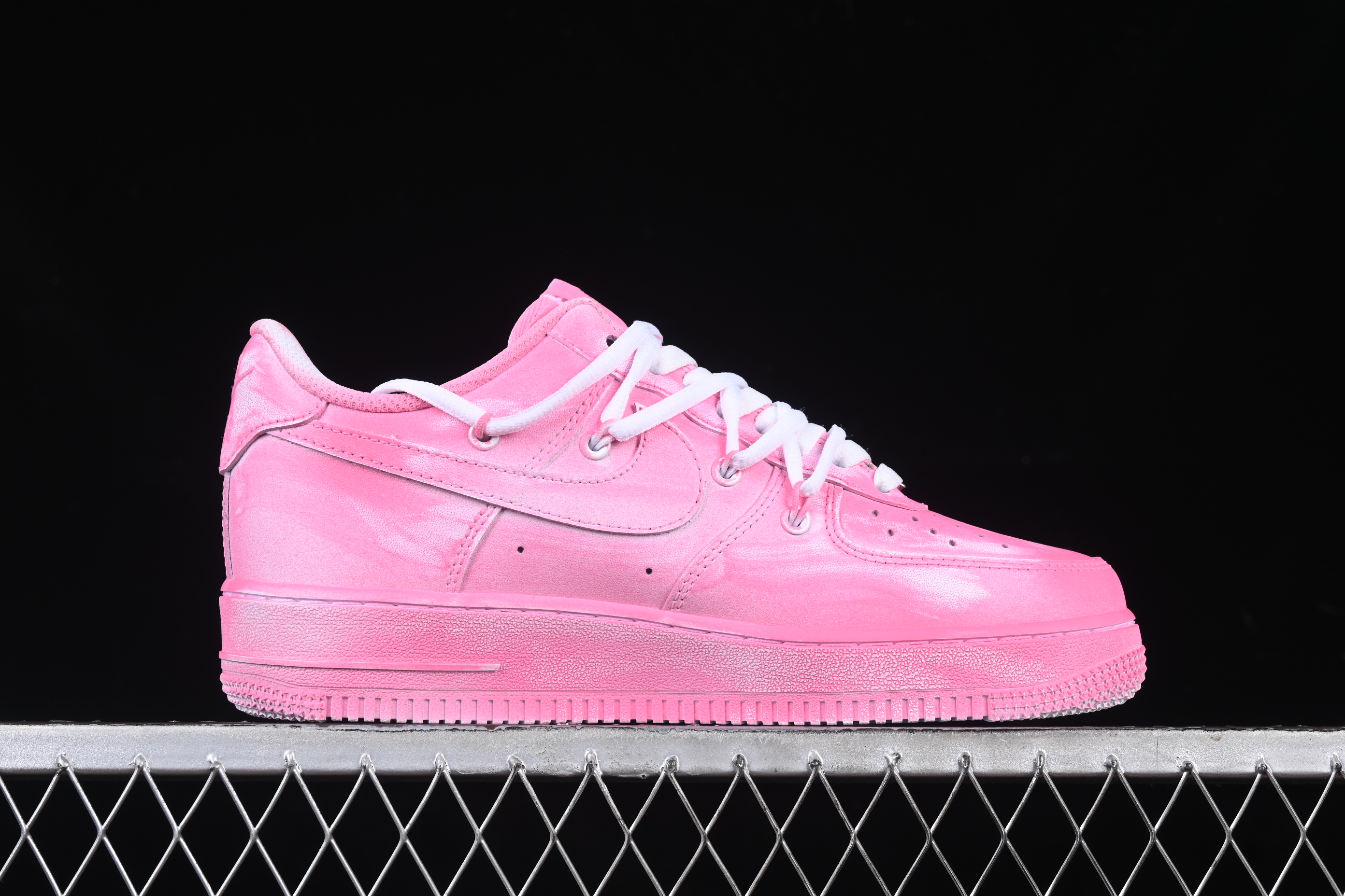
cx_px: 672
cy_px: 448
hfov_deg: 27.0
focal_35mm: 75
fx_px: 2802
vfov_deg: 18.2
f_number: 8
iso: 160
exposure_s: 1/80
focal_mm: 50
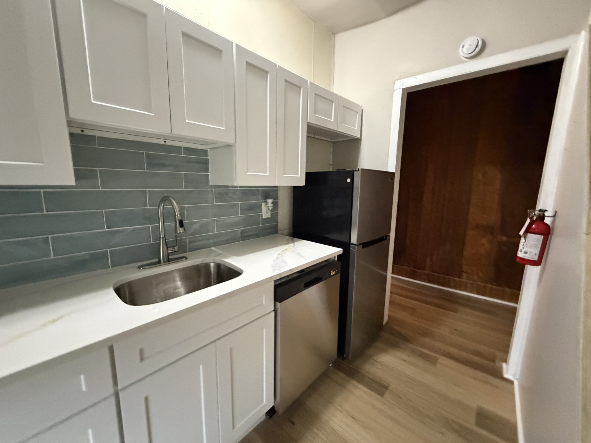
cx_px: 296
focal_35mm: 14
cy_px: 222
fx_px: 239
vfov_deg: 85.7
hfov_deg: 102.1
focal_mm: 2.22
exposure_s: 1/60
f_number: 2.2
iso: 1000
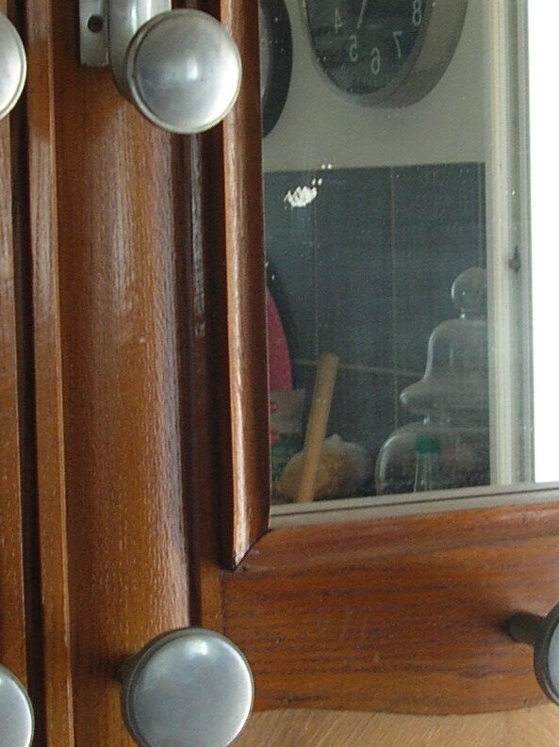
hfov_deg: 14.6
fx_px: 2179
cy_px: 370
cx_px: 400
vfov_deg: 19.5
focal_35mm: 101
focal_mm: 5.8
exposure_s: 1/20
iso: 50
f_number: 2.8
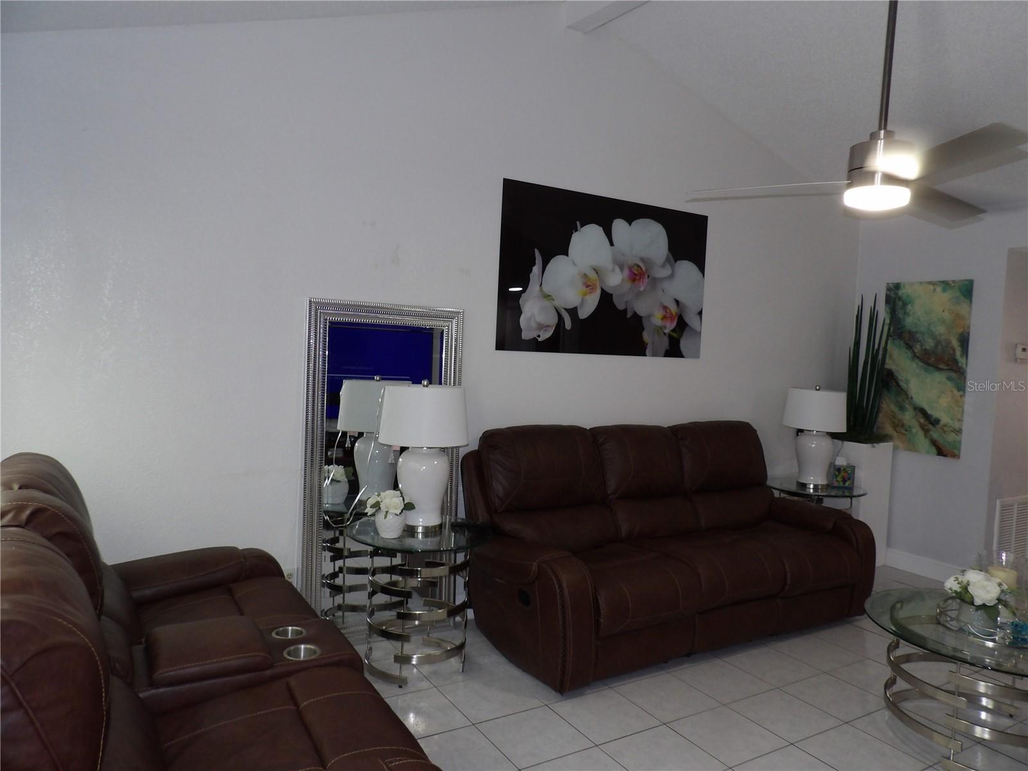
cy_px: 386
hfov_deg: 71.6
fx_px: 713
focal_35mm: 24
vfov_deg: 56.8
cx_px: 514
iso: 200
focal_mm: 4.3
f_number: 3.2
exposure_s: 1/33
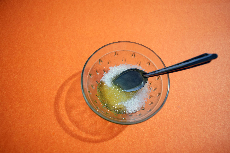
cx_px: 115
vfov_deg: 41.7
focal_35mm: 32
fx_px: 201
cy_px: 76
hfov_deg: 59.5
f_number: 3.8
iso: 400
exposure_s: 1/13
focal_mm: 21
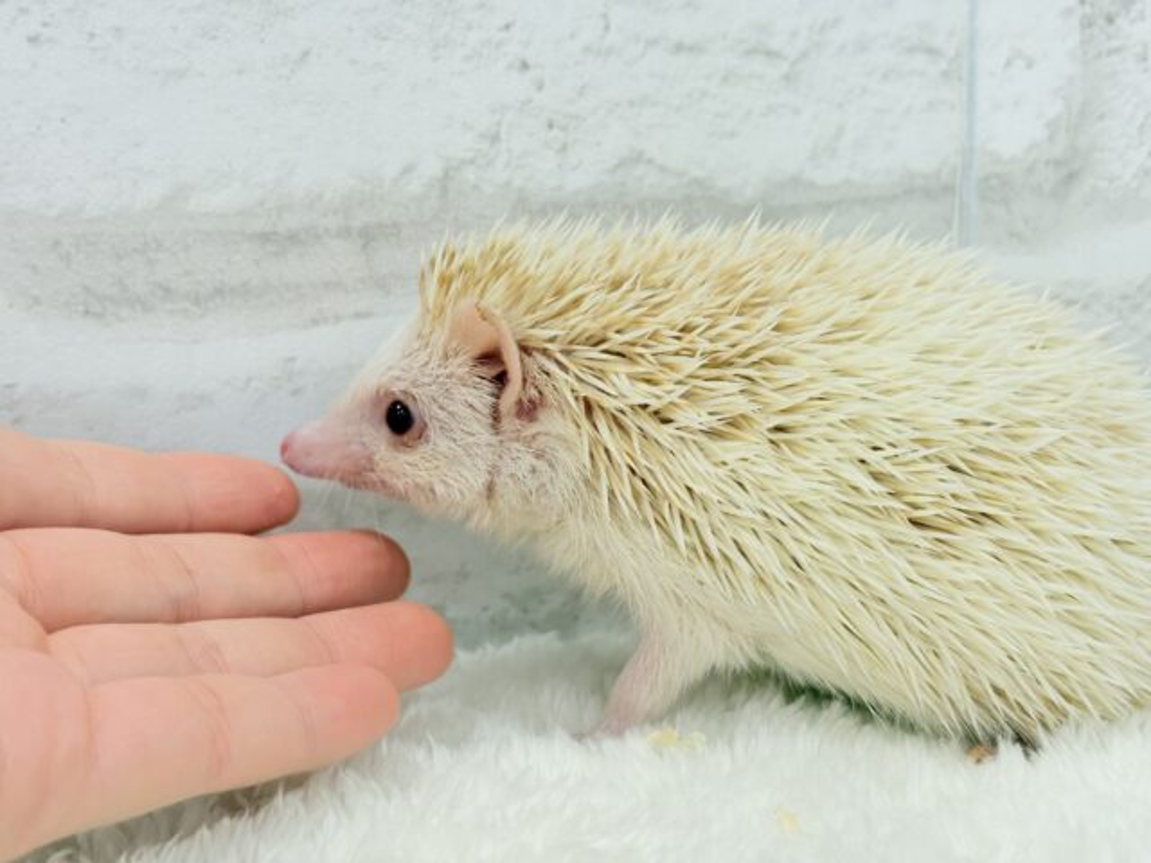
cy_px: 432
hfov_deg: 36.8
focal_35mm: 52
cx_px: 576
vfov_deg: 28.0
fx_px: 1729
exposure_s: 1/100
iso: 80
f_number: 1.6
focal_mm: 5.96
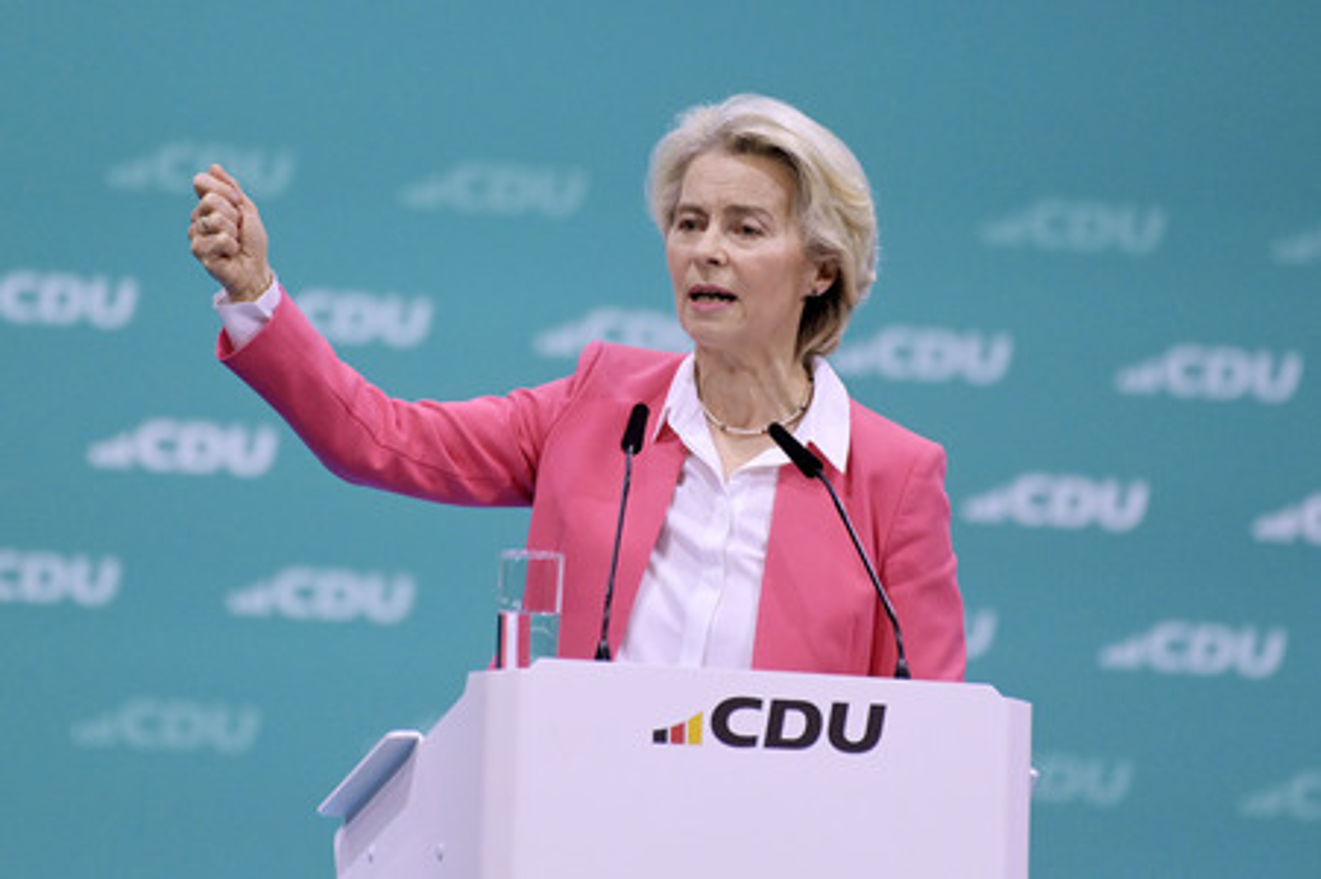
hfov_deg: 4.1
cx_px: 660
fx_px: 18333
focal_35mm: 500
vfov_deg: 2.7
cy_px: 440
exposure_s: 1/640
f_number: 5.6
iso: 8000
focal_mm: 500
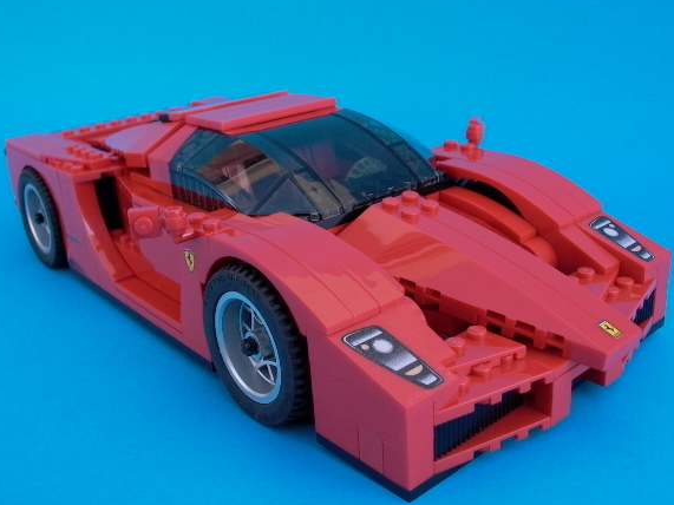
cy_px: 234
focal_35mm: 37
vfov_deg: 38.6
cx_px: 326
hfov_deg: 50.1
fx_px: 720
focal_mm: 7.13
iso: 100
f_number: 4.03
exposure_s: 1/145
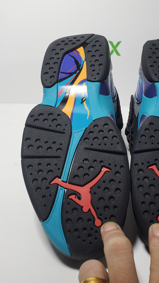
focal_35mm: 38
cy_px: 141
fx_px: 285
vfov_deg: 52.8
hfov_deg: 30.6
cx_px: 123
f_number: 2.4
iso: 50
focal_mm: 4.3
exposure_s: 1/191
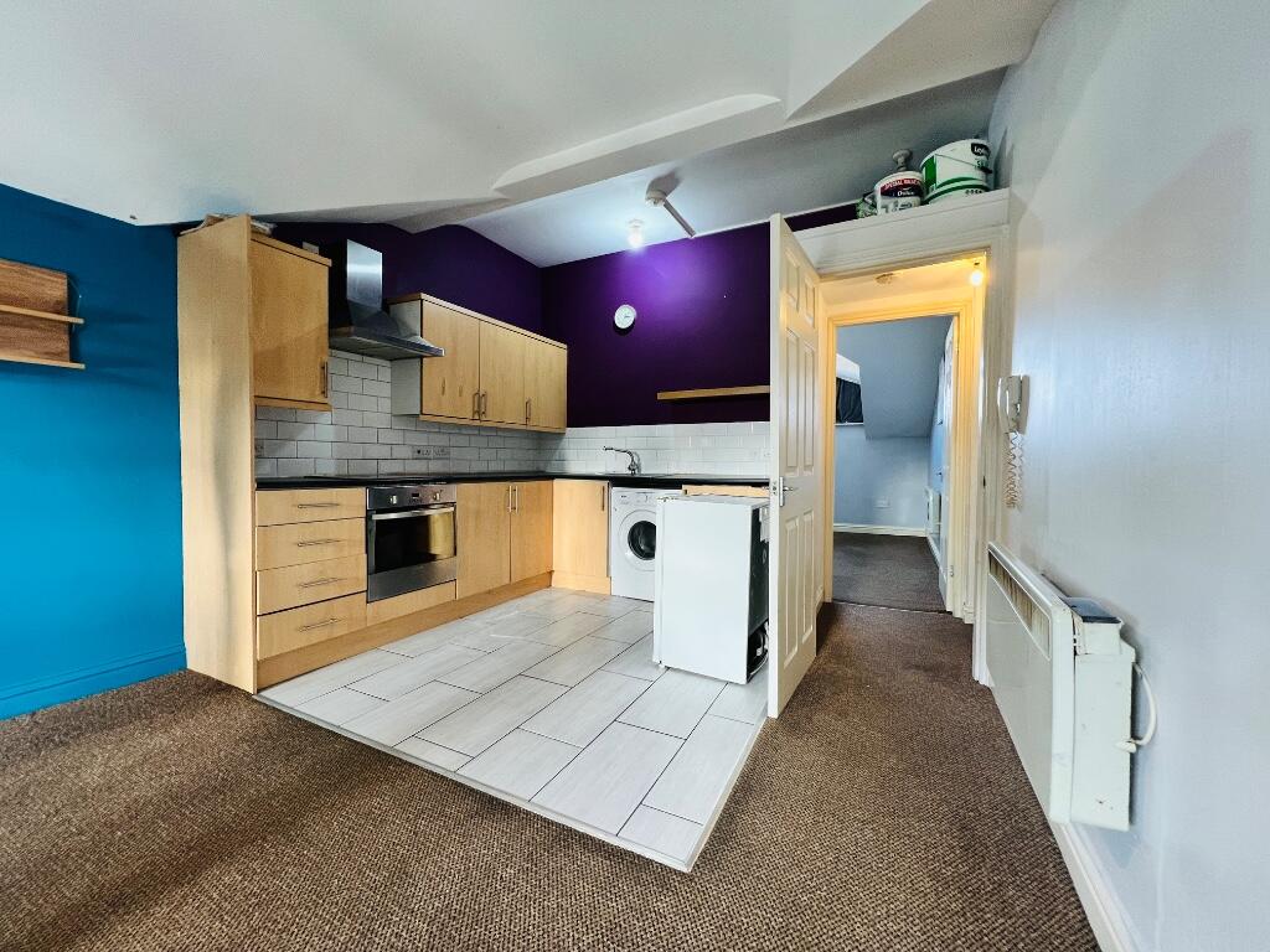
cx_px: 635
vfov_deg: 89.9
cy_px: 476
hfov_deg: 106.2
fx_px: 477
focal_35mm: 13
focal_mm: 1.57
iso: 200
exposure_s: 1/50
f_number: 1.8
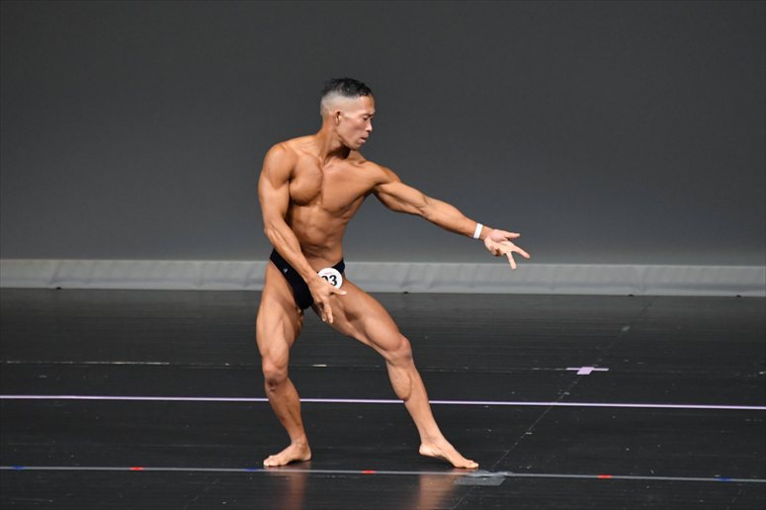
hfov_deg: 5.5
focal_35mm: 375
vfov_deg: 3.7
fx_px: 7975
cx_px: 383
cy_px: 255
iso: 4000
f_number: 5.6
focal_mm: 250
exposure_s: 1/400
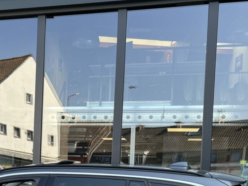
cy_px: 177
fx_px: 415
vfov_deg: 24.3
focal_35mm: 58
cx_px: 50
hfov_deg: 32.3
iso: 50
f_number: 1.6
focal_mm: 5.1
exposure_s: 1/450
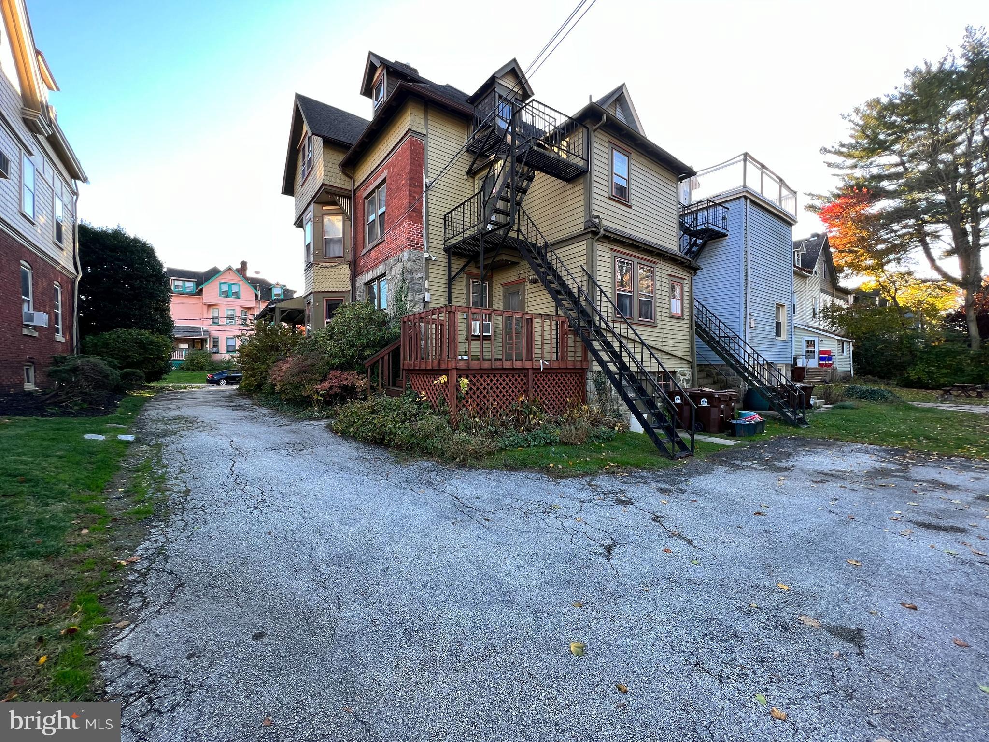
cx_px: 494
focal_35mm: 13
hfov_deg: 106.2
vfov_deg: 89.9
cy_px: 371
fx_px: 371
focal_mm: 1.57
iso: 50
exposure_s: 1/99
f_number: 1.8
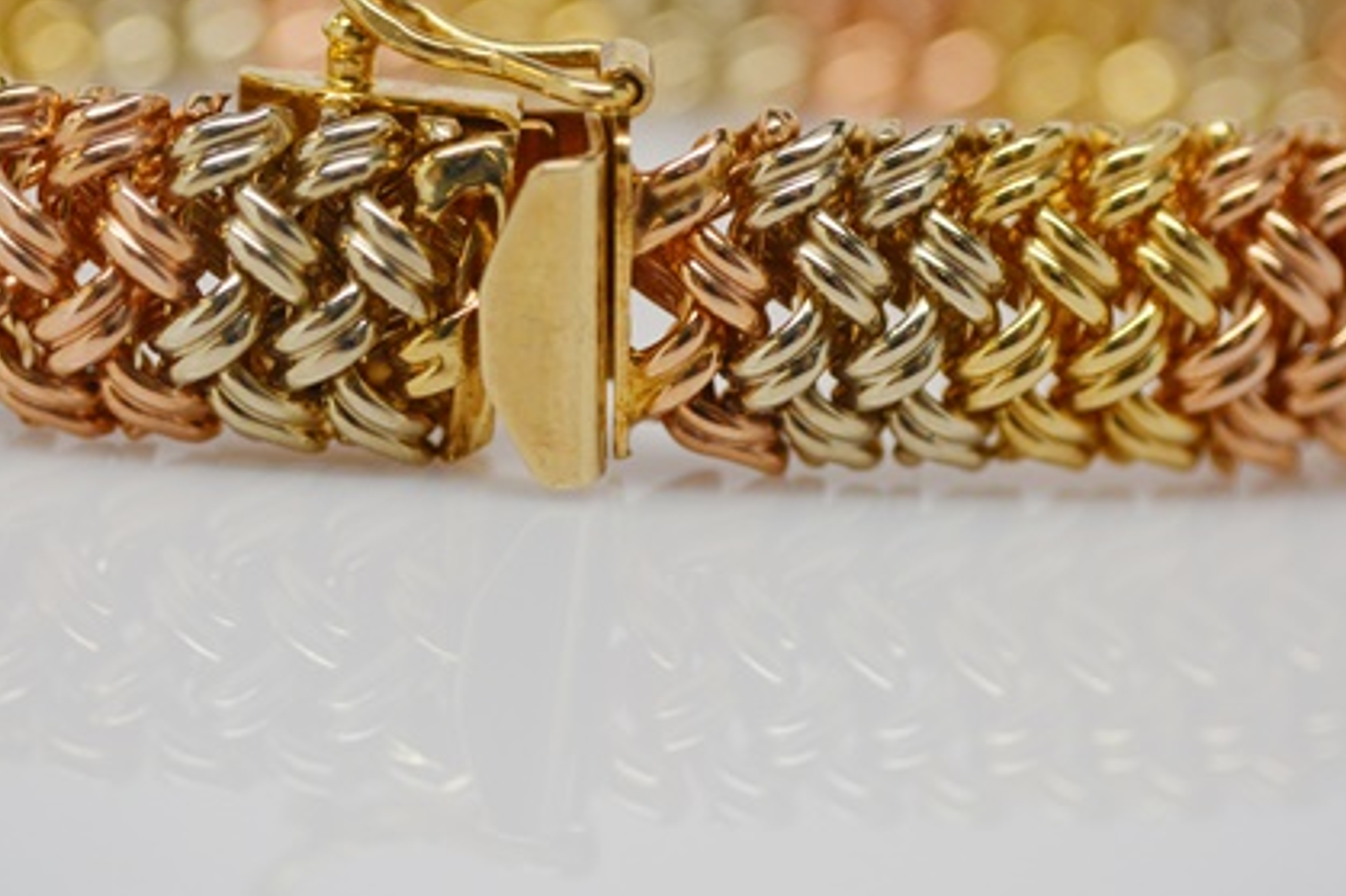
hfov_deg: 23.7
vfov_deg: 15.9
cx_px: 639
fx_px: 3214
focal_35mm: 86
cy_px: 318
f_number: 5.6
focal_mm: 40
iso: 400
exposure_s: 1/125
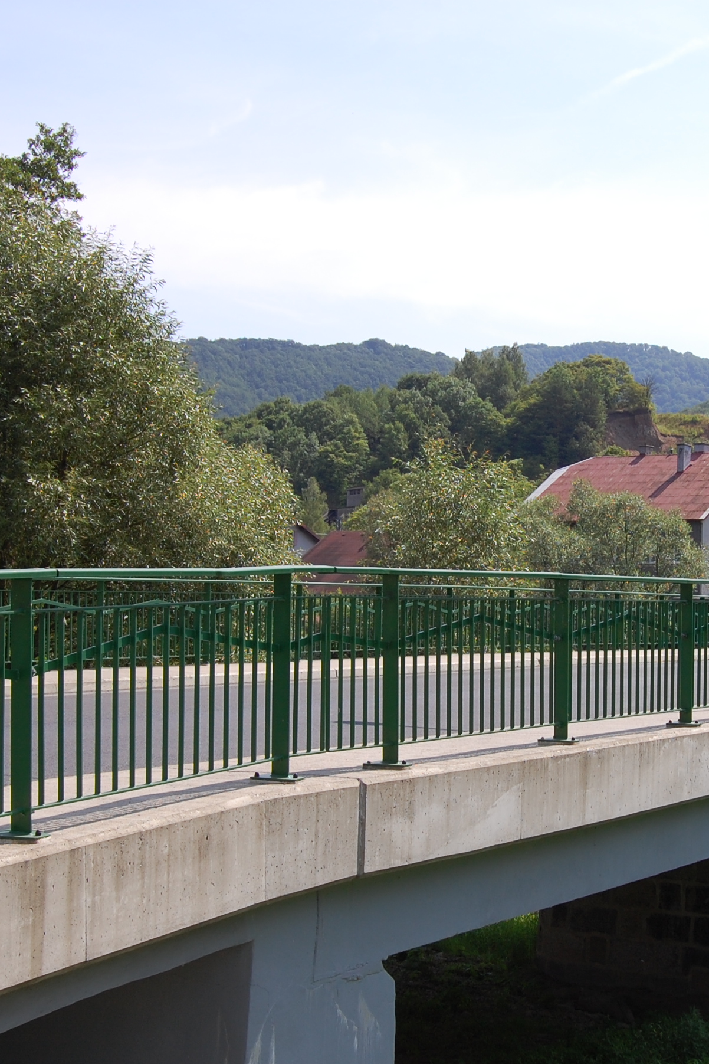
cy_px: 588
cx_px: 547
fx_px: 1772
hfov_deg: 22.4
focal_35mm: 60
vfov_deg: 33.4
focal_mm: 24
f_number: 9
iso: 200
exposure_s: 1/320
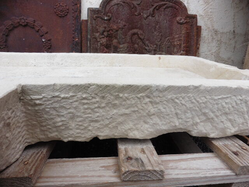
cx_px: 124
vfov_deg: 56.8
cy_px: 94
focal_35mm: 24
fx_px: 173
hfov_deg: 71.6
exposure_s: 1/320
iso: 100
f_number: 4
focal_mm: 4.3
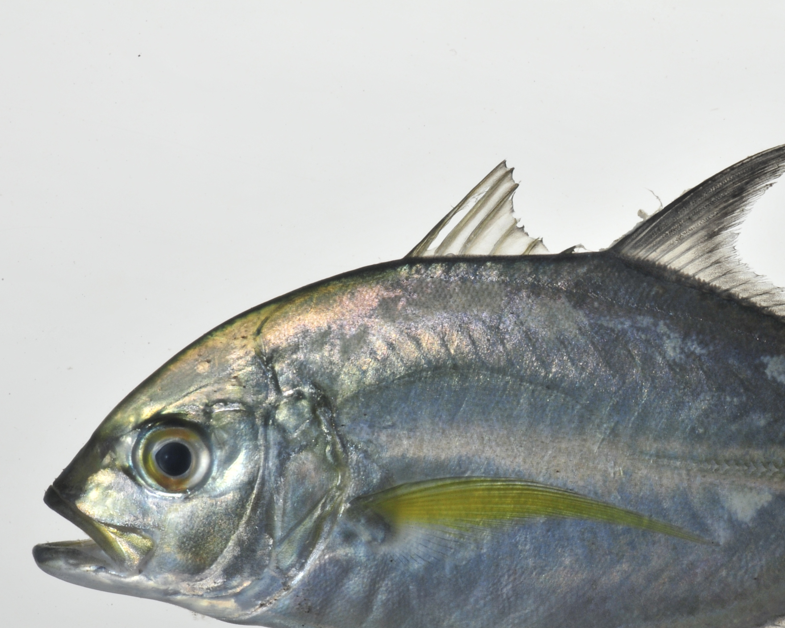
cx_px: 689
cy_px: 440
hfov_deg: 7.3
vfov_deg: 5.8
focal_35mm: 266
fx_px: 6177
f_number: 25
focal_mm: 105
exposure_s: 1/60
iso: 200
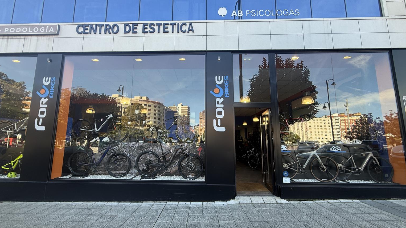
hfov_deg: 99.3
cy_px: 117
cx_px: 195
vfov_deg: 67.1
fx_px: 172
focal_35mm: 16
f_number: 2.2
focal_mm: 2.22
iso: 50
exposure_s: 1/139
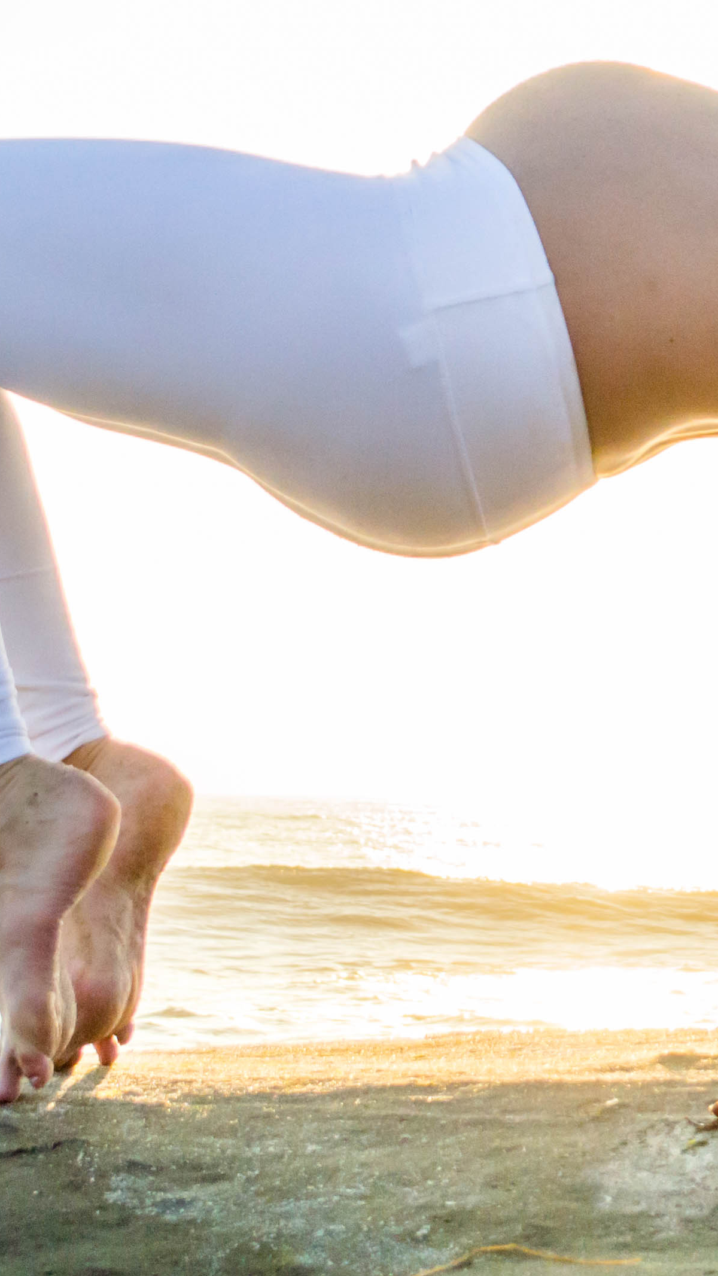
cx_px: 778
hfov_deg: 8.0
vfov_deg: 14.2
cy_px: 373
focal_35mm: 151
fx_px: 5125
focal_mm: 35
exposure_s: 1/800
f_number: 6.3
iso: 400
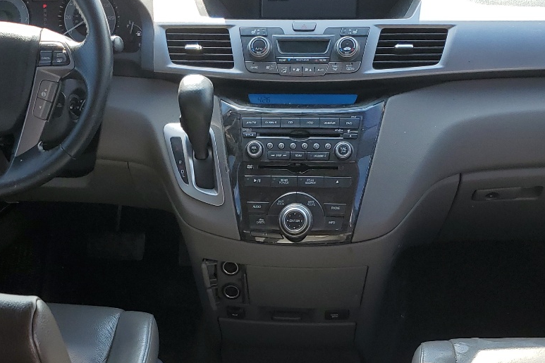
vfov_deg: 23.5
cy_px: 329
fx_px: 848
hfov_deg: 35.6
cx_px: 239
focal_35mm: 56
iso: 50
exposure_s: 1/312
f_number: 1.5
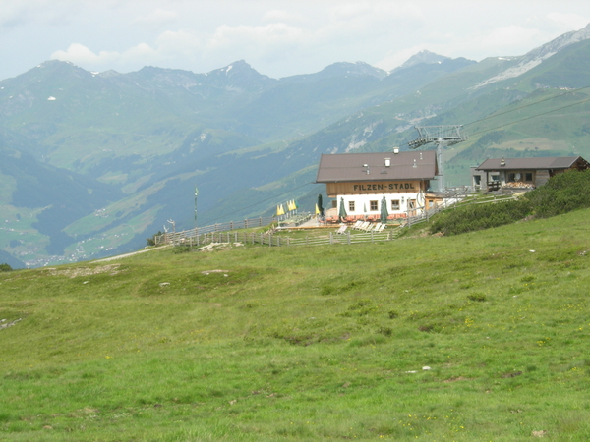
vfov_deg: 13.1
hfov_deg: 17.4
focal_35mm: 113
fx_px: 1926
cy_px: 221
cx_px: 295
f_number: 8.2
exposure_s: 1/150
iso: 64
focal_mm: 23.4
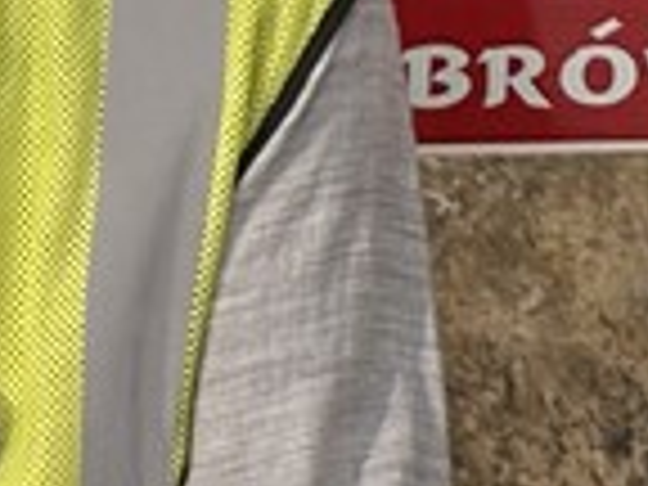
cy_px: -464
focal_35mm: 303
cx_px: 1060
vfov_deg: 4.8
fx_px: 5672
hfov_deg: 6.4
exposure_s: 1/25
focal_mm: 5.96
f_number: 1.6
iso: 250
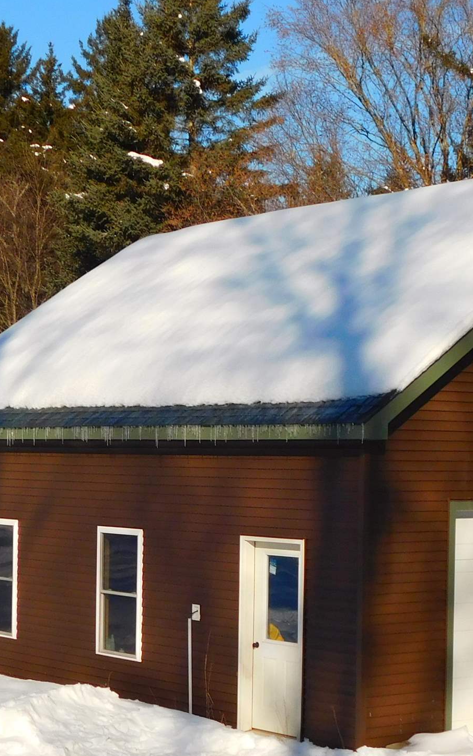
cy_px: 504
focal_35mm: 81
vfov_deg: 25.4
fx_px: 1670
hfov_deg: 16.1
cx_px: 198
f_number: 7
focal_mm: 6.3
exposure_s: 1/500
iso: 125
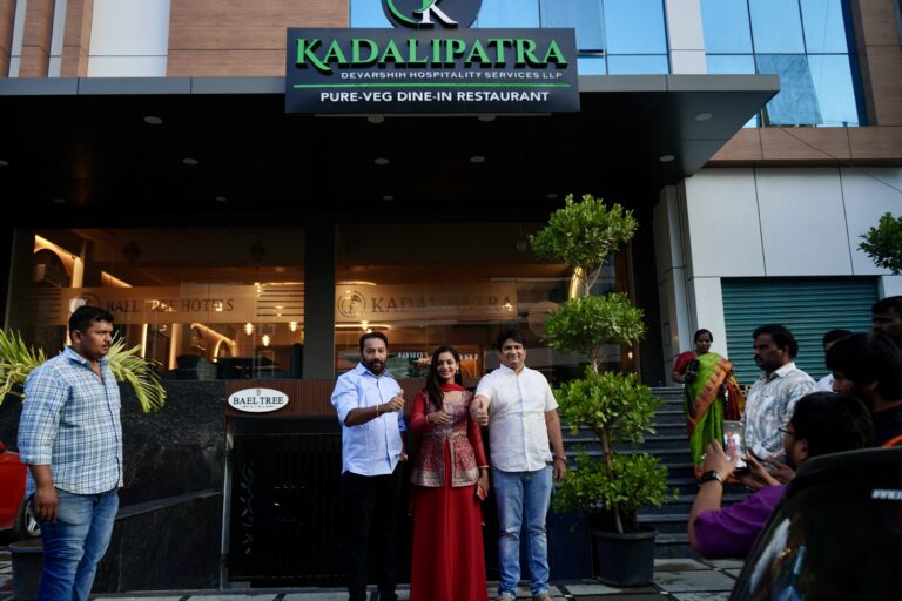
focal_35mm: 28
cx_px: 451
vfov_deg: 46.4
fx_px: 702
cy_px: 300
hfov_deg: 65.5
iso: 250
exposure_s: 1/500
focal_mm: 28
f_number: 3.5
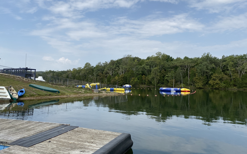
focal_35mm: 28
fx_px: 188
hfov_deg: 66.5
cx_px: 123
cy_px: 69
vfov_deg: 44.5
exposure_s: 1/2899
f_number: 1.8
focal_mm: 4.25
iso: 32
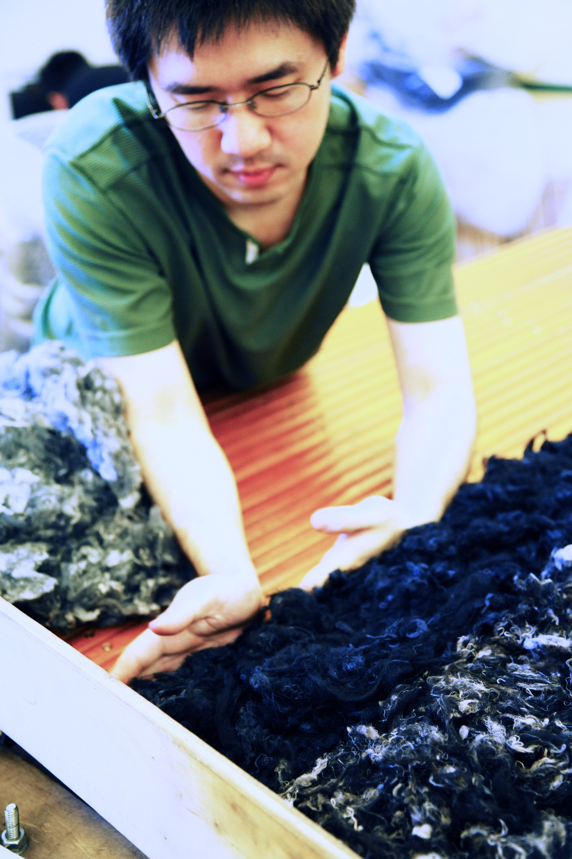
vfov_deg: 41.1
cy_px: 430
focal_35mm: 48
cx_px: 286
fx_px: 1145
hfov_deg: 28.0
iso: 3200
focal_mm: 48
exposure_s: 1/250
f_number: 4
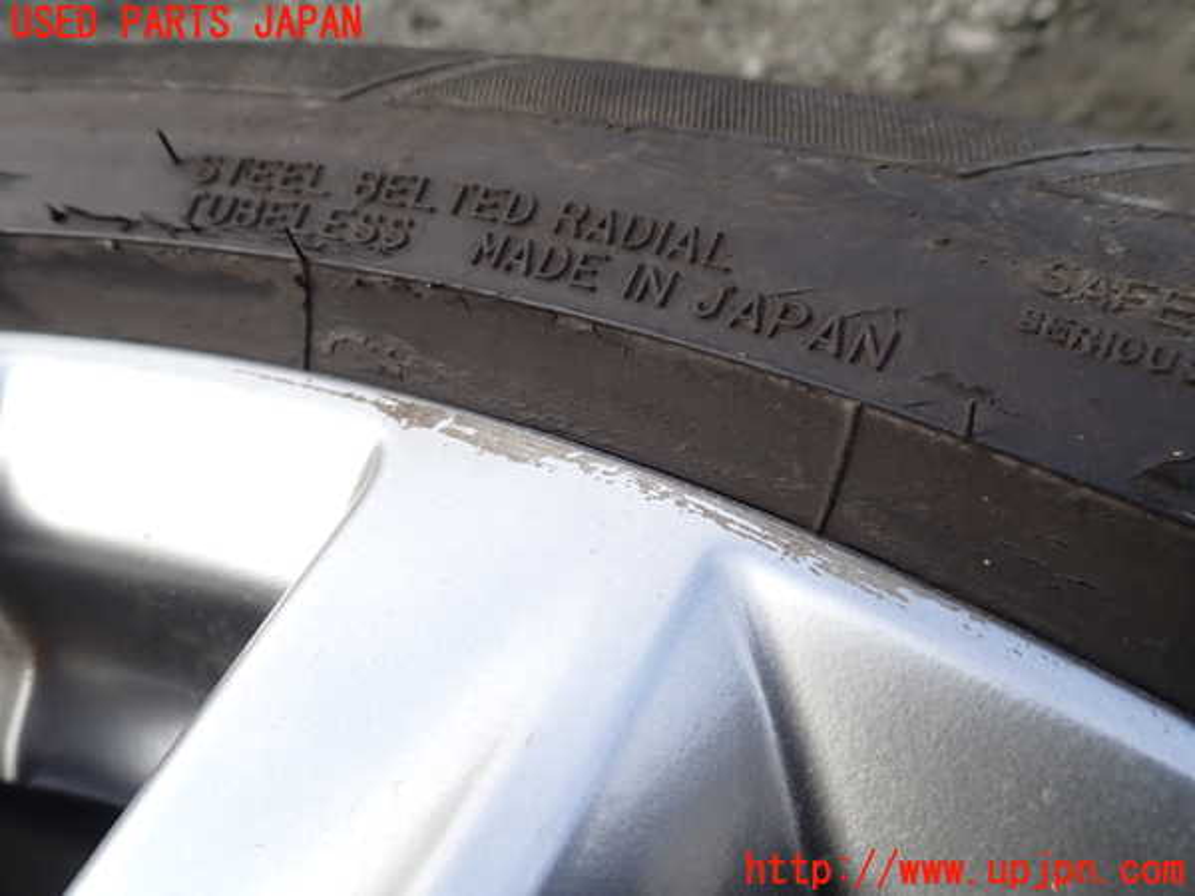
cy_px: 448
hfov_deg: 69.4
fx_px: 863
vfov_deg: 54.9
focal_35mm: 25
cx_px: 598
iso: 100
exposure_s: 1/500
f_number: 2.8
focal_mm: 4.5
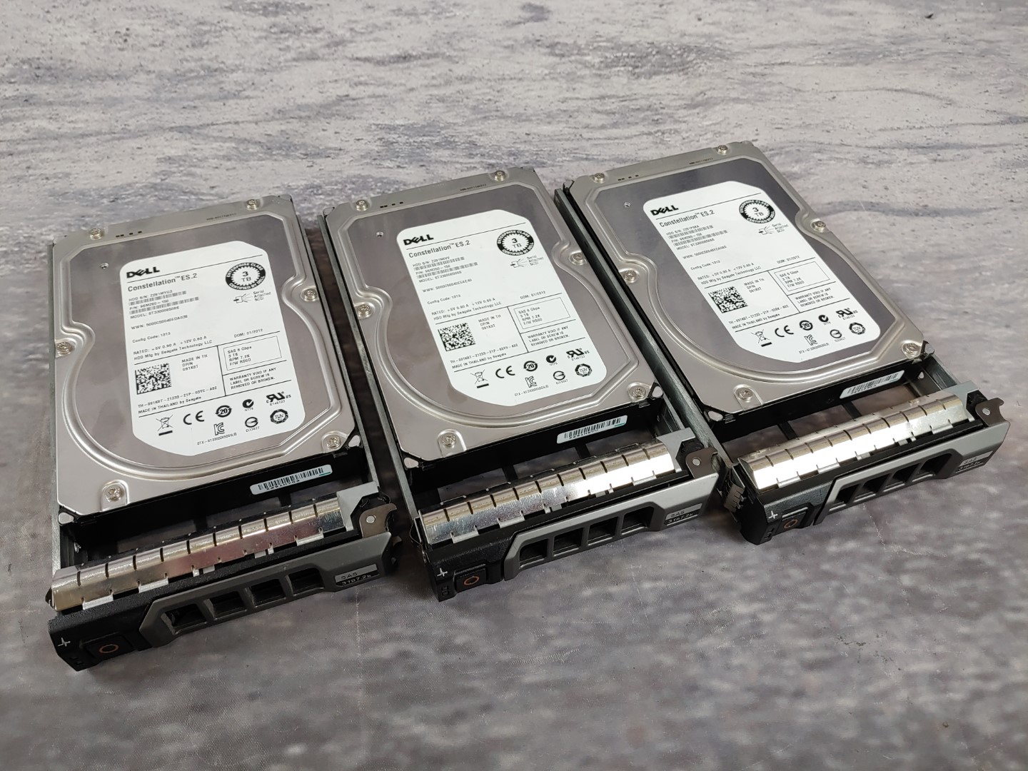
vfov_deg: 53.1
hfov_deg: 67.3
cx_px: 514
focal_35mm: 26
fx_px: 772
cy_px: 386
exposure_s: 1/60
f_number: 1.8
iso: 50
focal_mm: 4.36
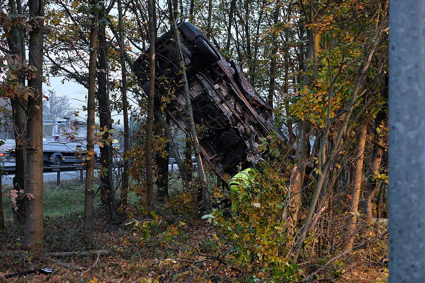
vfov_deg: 25.5
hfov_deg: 37.5
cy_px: 142
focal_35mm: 53
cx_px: 212
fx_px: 626
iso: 1250
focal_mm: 35
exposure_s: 1/125
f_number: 2.8
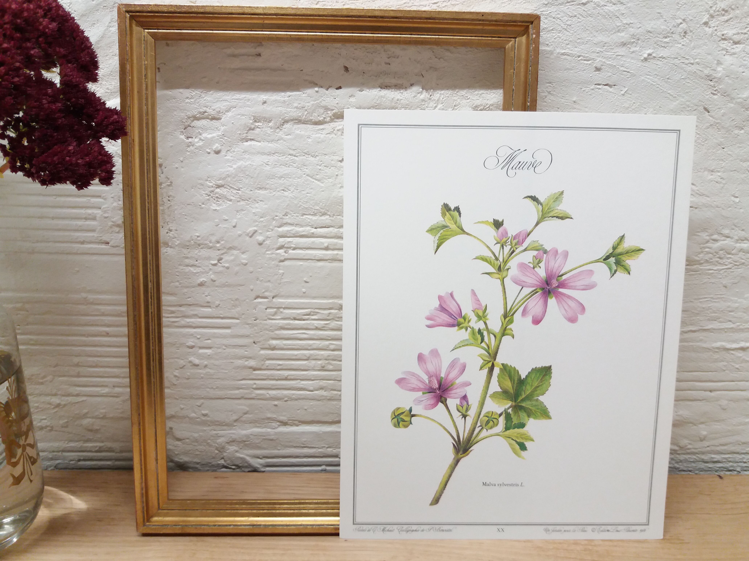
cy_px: 280
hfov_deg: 63.4
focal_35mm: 28
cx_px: 374
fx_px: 606
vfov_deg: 49.7
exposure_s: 1/100
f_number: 1.9
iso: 100
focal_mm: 3.7
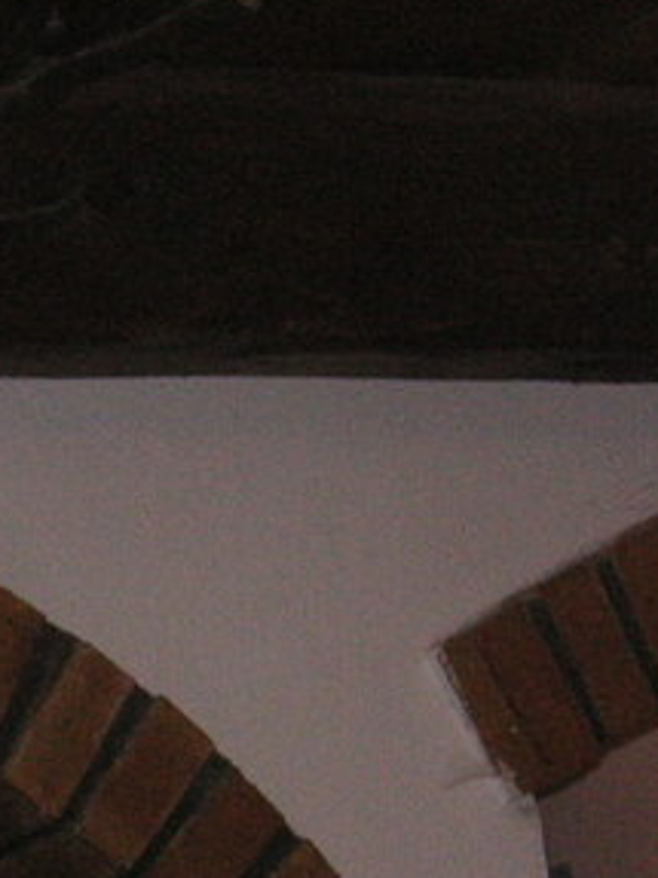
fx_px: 6366
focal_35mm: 251
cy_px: 456
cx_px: -477
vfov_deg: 7.9
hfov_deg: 5.8
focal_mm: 14.9
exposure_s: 1/90
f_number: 4.8
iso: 160
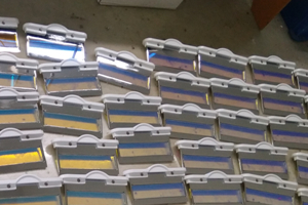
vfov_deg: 25.3
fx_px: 436
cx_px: 36
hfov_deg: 36.7
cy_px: 200
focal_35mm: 51
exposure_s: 1/33.3
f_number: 2.2
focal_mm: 3.66
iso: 139
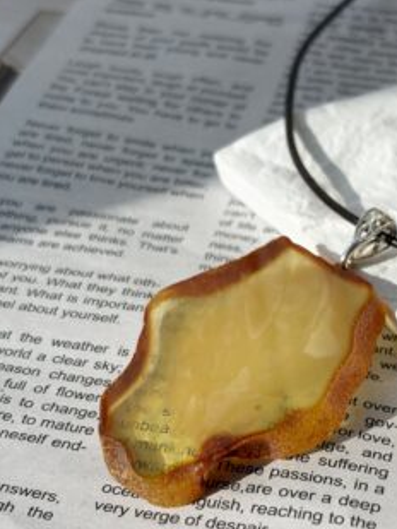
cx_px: 282
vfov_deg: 25.0
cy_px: 325
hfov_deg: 18.8
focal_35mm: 78
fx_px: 1192
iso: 40
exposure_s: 1/2865
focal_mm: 5.96
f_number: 1.6
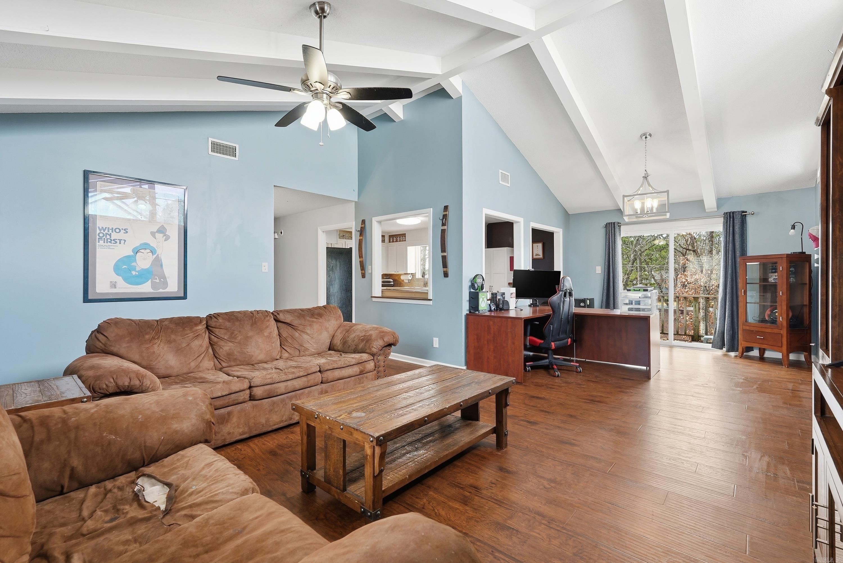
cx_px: 422
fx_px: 387
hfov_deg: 94.9
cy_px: 282
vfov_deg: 72.1
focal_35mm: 16
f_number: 9
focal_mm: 16.5
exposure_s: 1/40
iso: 250
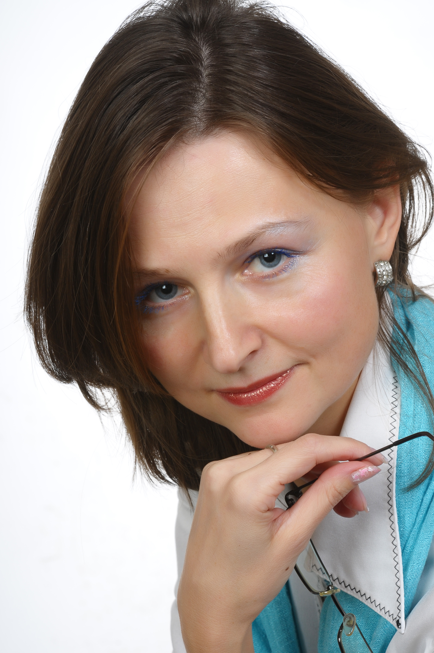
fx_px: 2311
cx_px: 217
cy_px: 326
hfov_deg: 10.7
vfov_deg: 16.1
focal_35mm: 128
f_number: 13
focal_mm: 85
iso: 200
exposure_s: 1/250
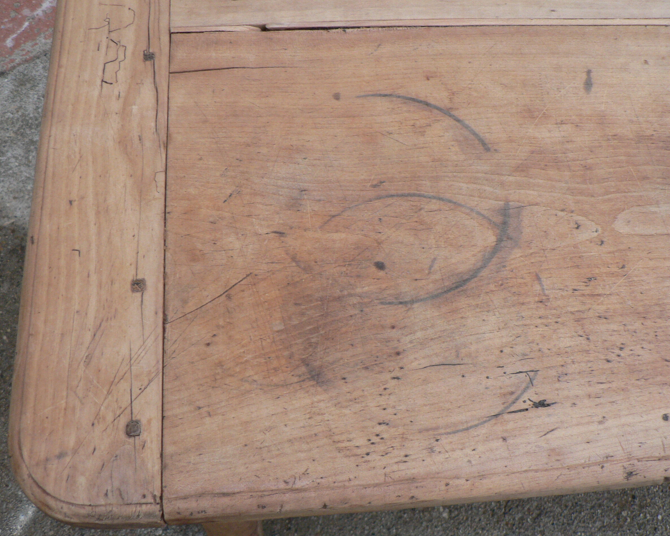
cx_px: 326
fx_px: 754
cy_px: 269
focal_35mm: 38
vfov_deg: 39.2
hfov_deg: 47.9
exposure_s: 1/30
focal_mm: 6
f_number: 2.8
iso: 150
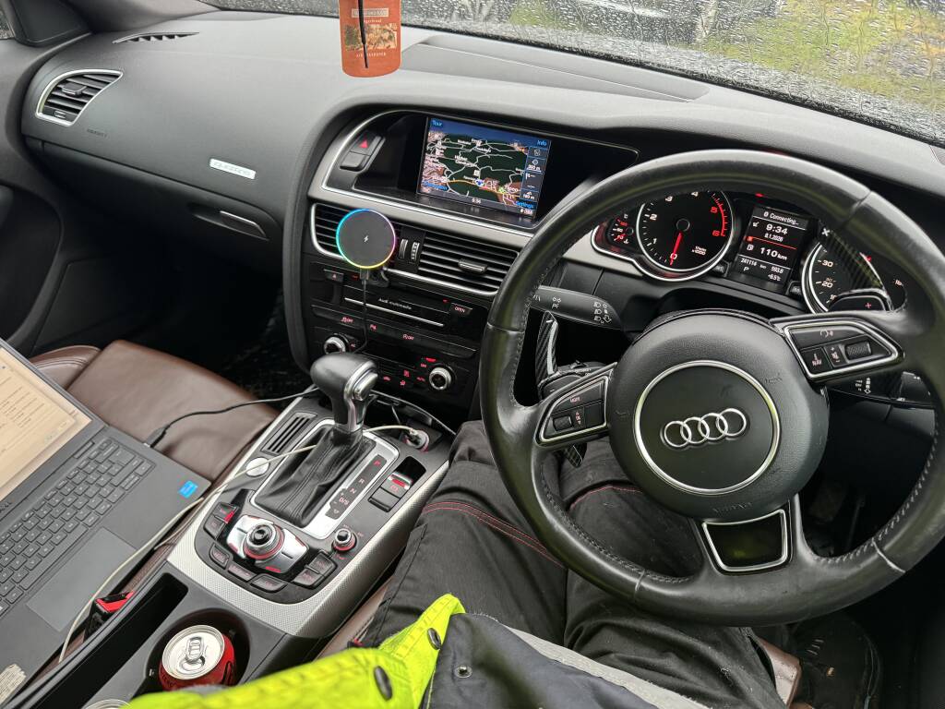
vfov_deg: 56.8
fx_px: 655
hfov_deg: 71.6
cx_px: 472
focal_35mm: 24
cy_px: 354
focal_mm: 6.76
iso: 400
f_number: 1.78
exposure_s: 1/60
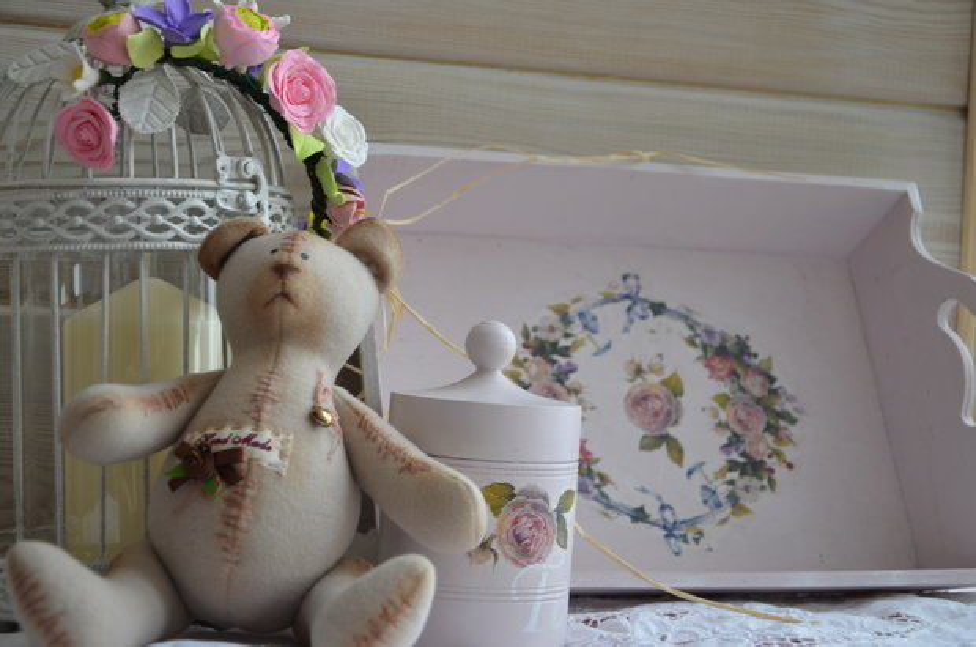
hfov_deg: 29.9
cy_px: 324
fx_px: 1827
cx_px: 488
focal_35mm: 68
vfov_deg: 20.1
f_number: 4.8
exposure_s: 1/8
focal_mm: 45
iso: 200
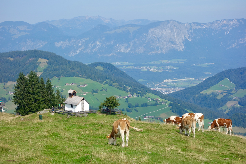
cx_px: 123
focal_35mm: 72
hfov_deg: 28.1
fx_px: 492
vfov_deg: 18.9
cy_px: 82
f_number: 5.6
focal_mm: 26.57
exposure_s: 1/640
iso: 125
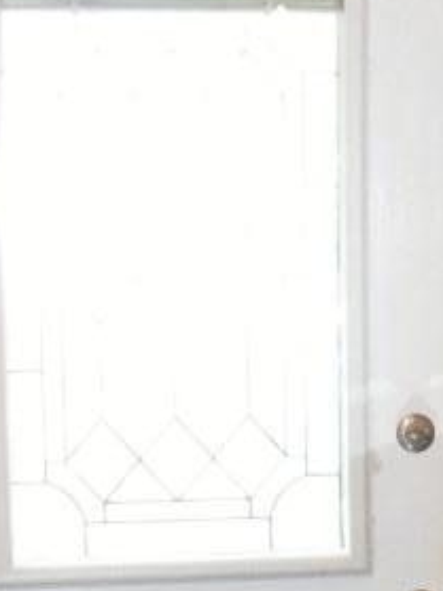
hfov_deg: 10.6
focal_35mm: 132
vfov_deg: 14.7
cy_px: 578
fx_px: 2254
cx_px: 786
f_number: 3.5
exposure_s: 1/30
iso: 335
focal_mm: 6.3
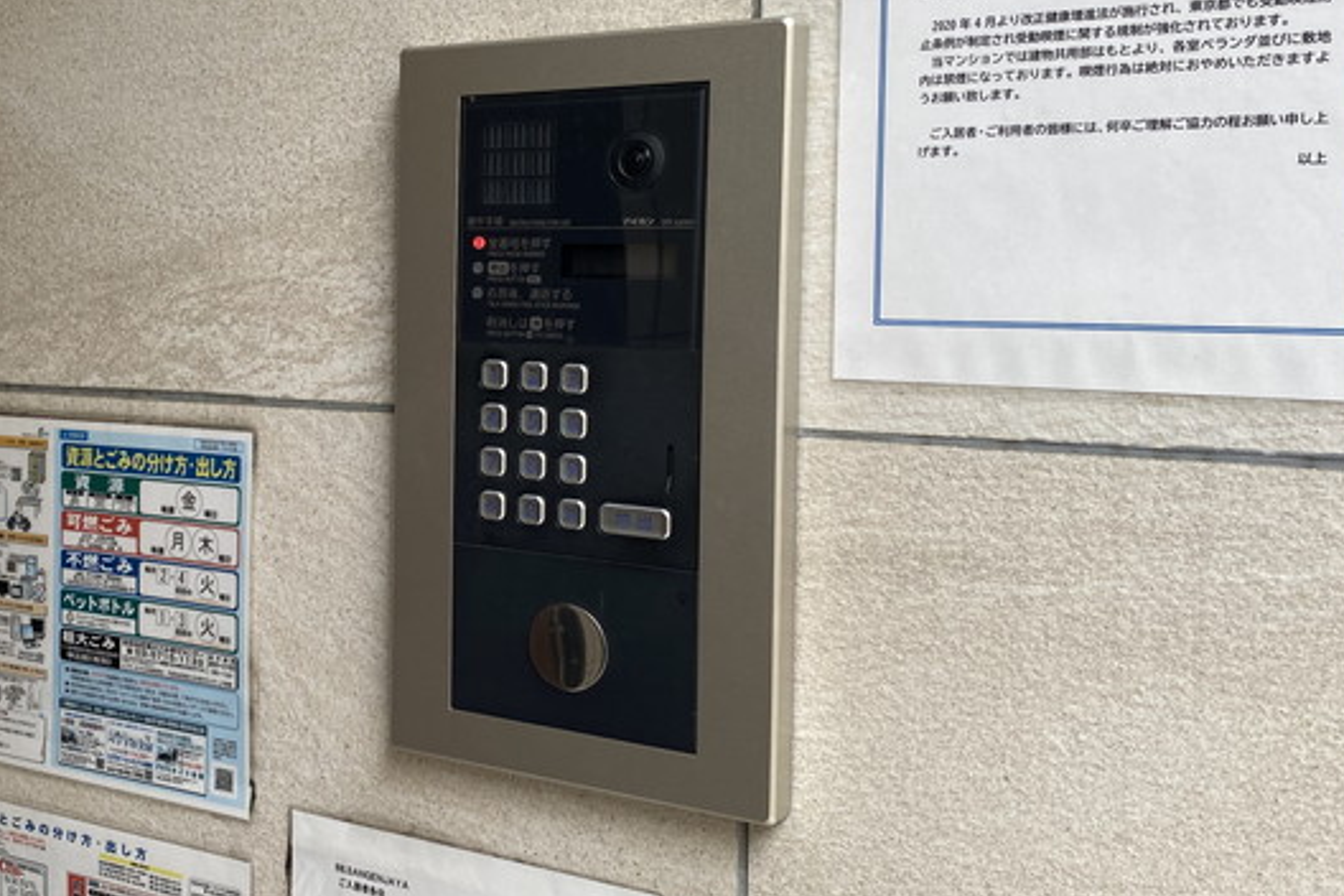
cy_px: 321
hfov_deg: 46.6
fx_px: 1531
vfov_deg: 32.4
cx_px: 440
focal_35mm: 41
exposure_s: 1/122
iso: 32
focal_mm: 4.25
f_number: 1.8
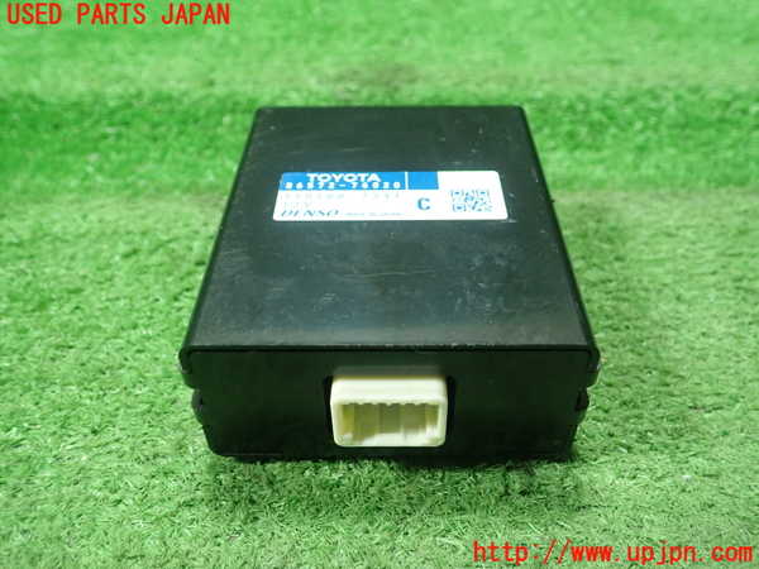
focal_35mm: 30
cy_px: 284
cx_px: 380
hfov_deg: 60.0
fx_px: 658
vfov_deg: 46.8
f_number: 2.3
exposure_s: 1/125
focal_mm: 5.5
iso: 640
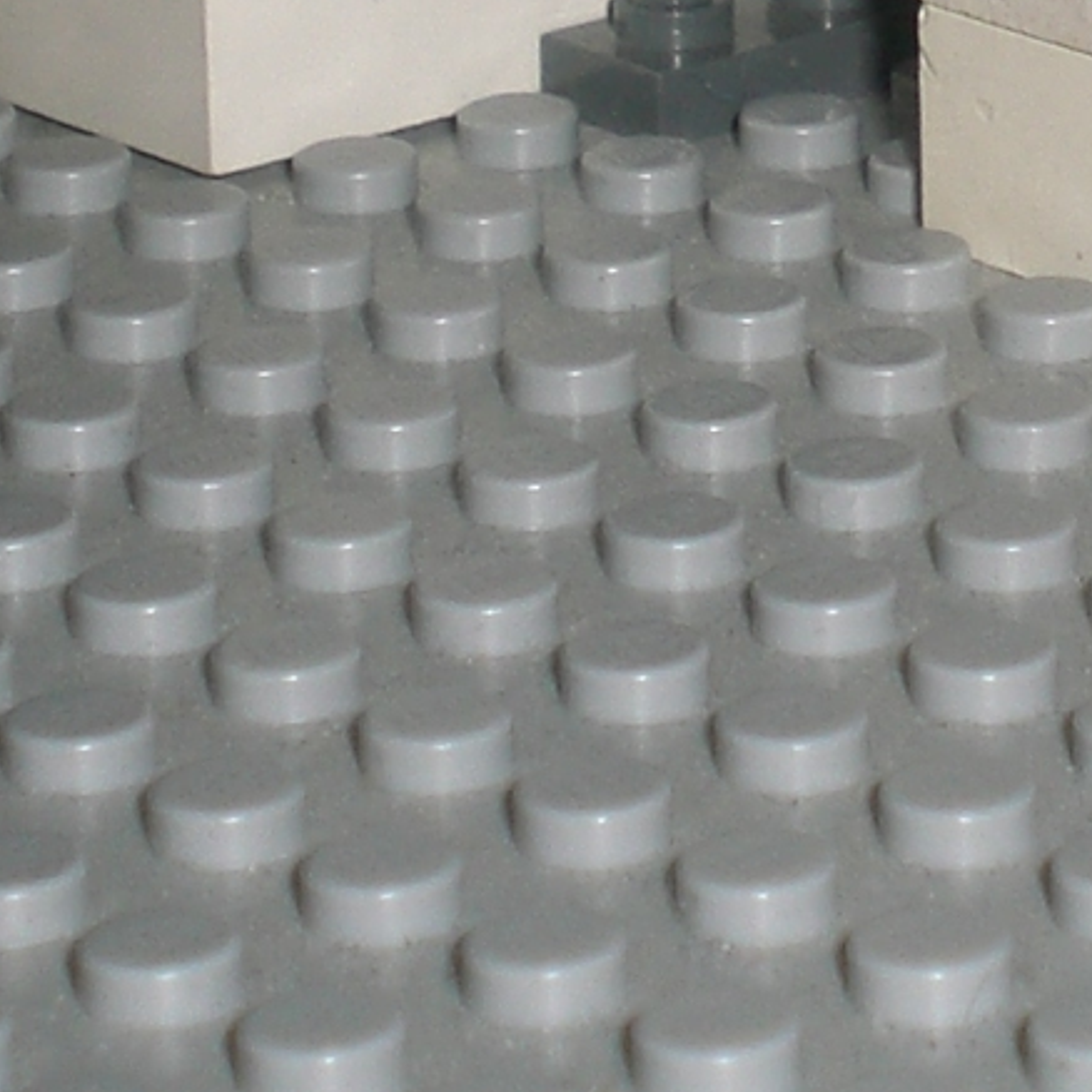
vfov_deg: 8.1
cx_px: 1349
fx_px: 7531
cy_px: -506
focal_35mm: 211
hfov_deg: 8.2
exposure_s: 1/60
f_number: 3.6
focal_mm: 8.44
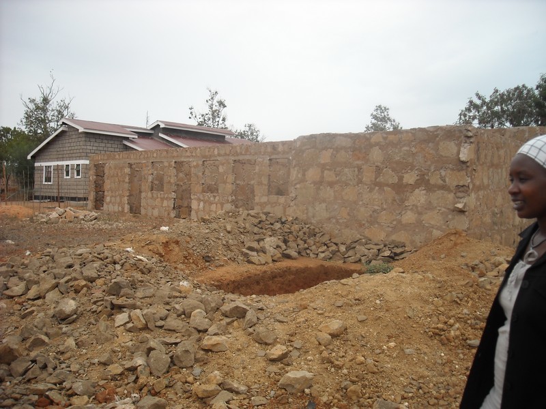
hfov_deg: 52.6
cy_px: 204
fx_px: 552
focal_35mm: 35
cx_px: 273
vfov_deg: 40.7
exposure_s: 1/184
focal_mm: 5.7
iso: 64
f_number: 5.6
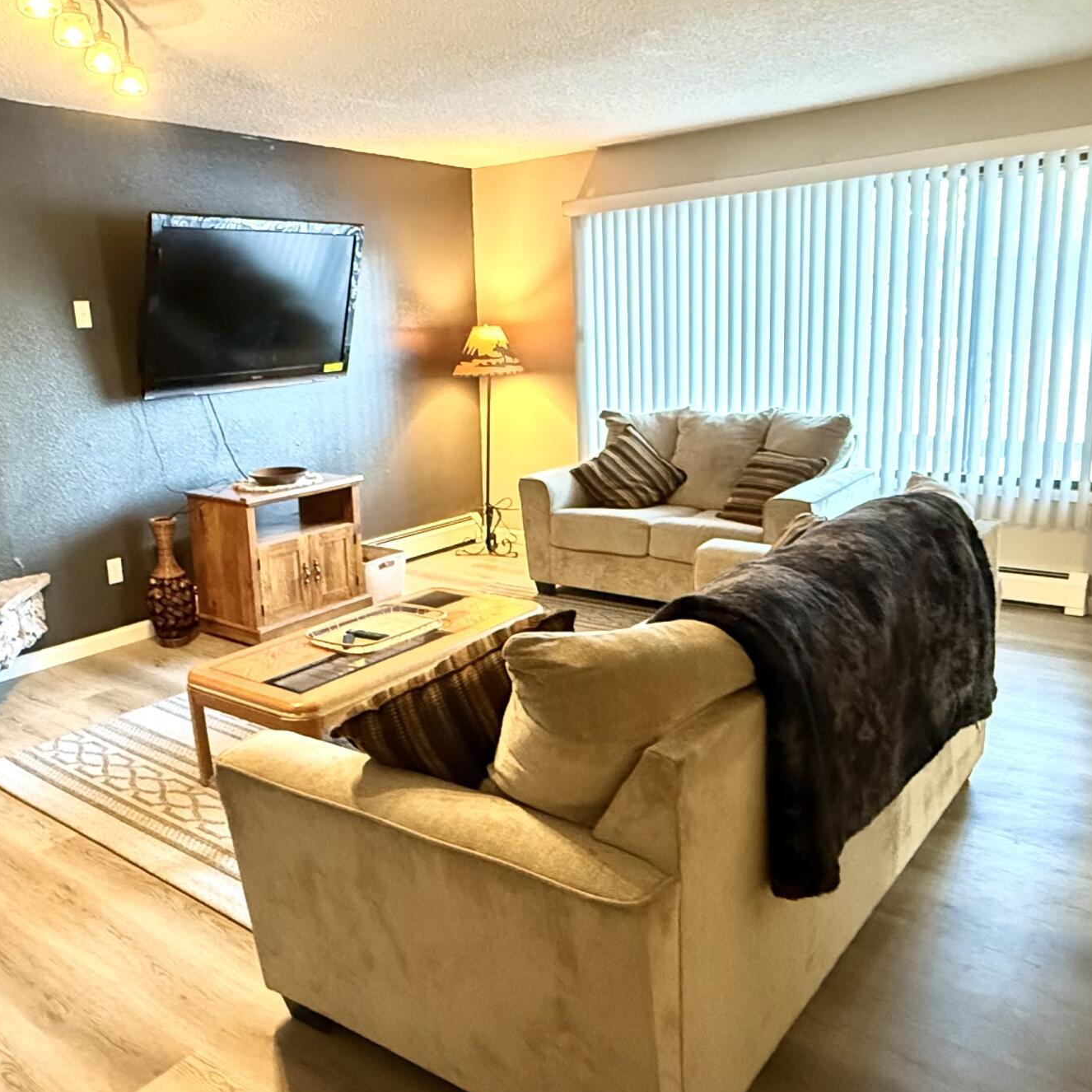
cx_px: 480
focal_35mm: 28
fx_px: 999
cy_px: 554
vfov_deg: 57.3
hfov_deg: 57.1
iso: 1600
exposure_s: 1/40
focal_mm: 2.22
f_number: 2.2
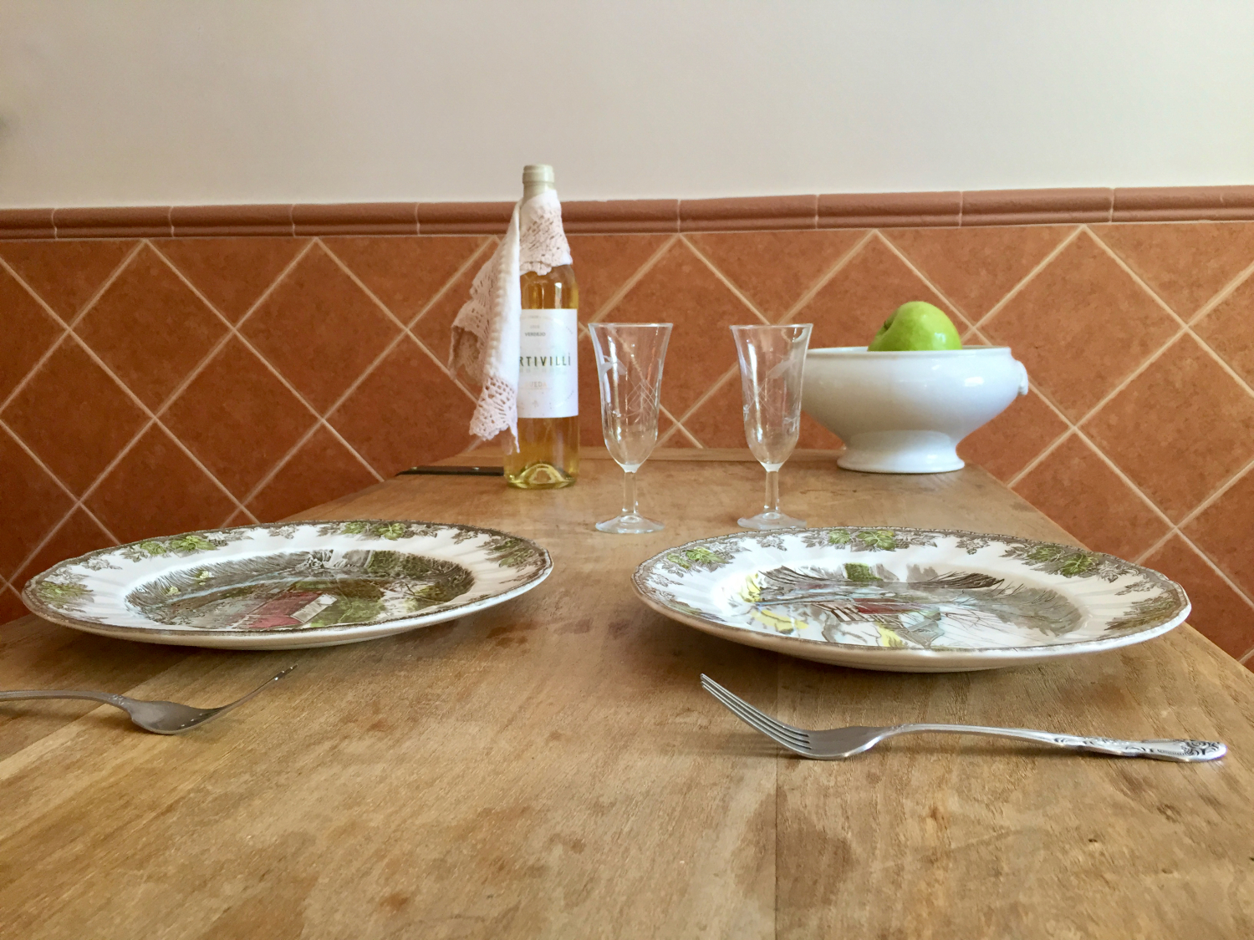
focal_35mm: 29
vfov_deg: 48.2
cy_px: 470
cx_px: 627
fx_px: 1051
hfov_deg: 61.7
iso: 50
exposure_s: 1/33
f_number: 2.2
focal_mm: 4.15
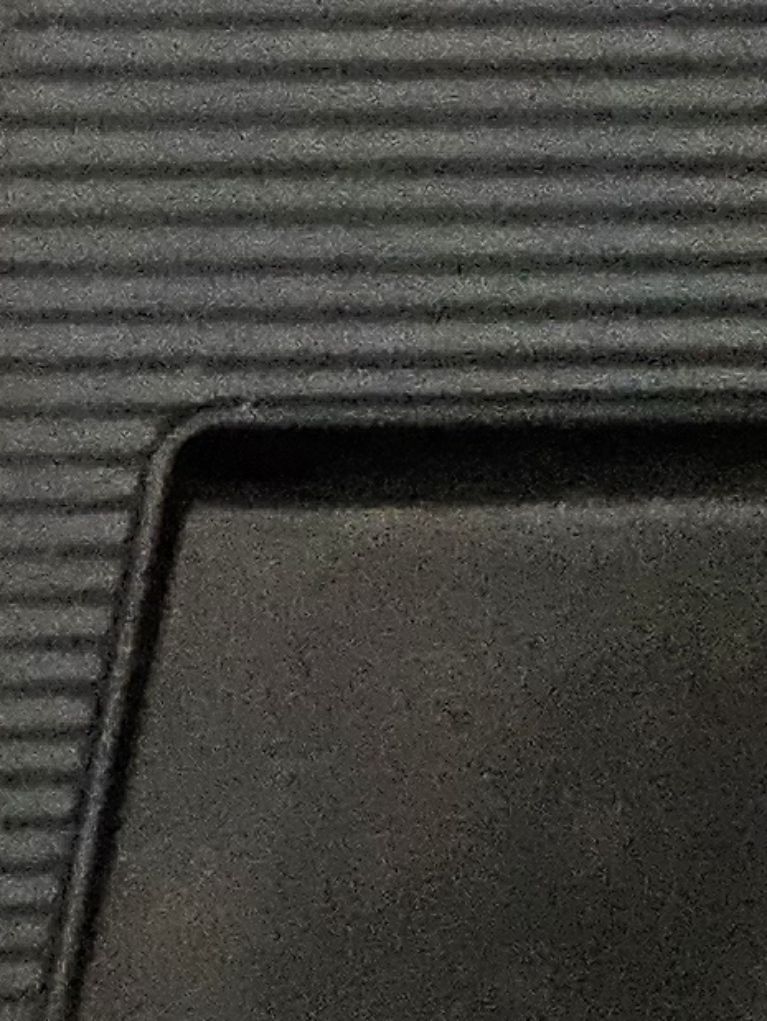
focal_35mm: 155
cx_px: -2209
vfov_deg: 12.0
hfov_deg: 7.3
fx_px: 4574
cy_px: -614
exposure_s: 1/25
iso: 1000
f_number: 1.8
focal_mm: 5
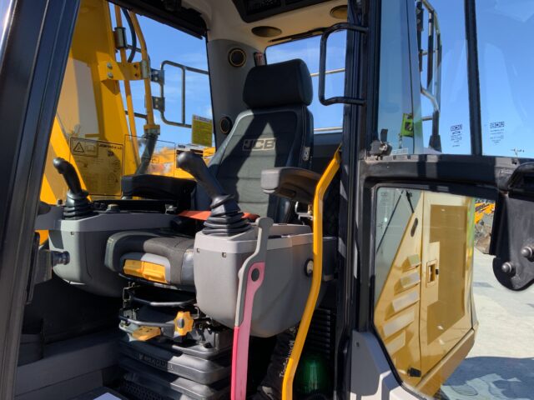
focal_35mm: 29
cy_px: 200
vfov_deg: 48.2
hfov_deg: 61.7
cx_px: 267
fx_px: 447
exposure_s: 1/442
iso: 16
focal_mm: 3
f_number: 1.8
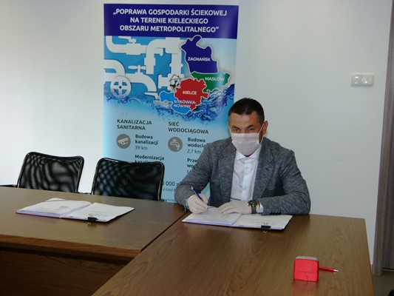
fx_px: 581
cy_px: 148
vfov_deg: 28.6
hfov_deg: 37.5
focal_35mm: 51
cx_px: 197
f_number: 3.2
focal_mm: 9.2
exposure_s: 1/60
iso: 100
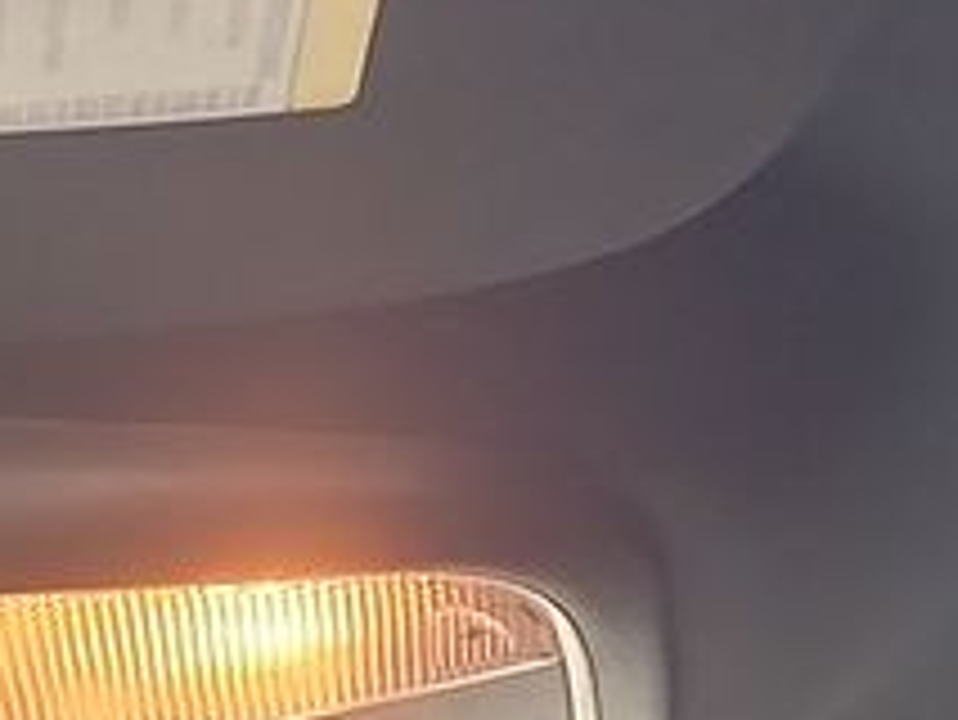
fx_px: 4984
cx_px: 1394
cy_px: 558
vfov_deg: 8.2
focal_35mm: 180
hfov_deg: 10.6
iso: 359
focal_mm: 6.7
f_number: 1.8
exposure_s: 1/59
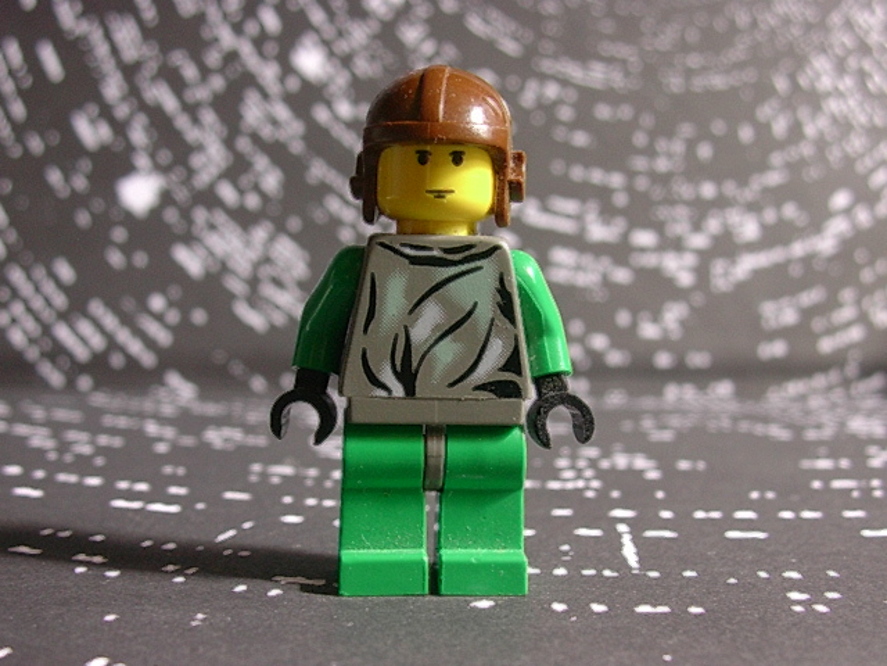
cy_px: 333
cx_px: 444
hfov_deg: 42.1
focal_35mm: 45
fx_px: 1153
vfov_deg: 32.2
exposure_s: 1/4
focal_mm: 6.7
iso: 74
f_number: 2.9
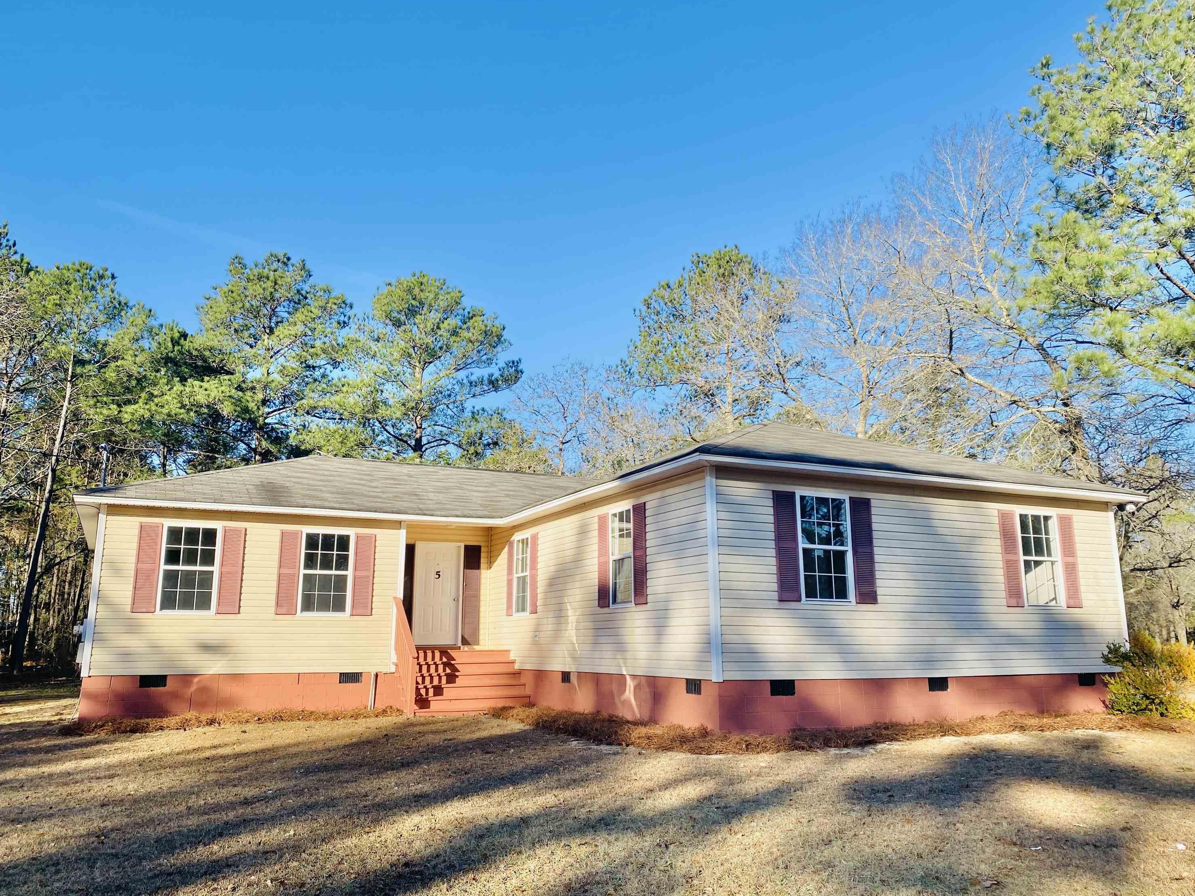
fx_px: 932
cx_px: 598
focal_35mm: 27
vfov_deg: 51.4
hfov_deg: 65.3
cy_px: 444
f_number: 1.8
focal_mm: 4.25
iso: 32
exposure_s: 1/1727
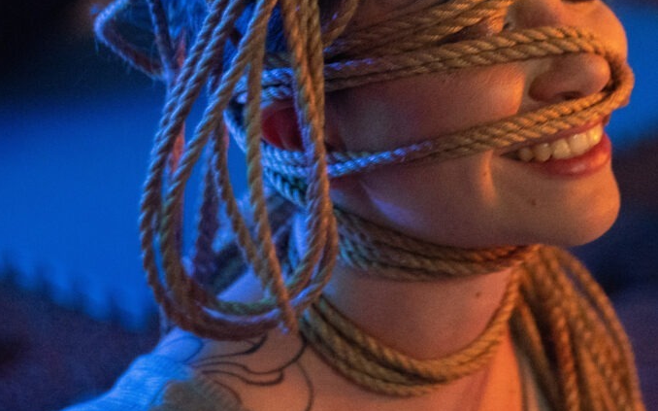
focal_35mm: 131
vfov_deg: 9.9
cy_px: -20
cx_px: 328
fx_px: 2348
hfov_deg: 16.0
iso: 3200
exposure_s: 1/30
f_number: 1.4
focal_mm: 85
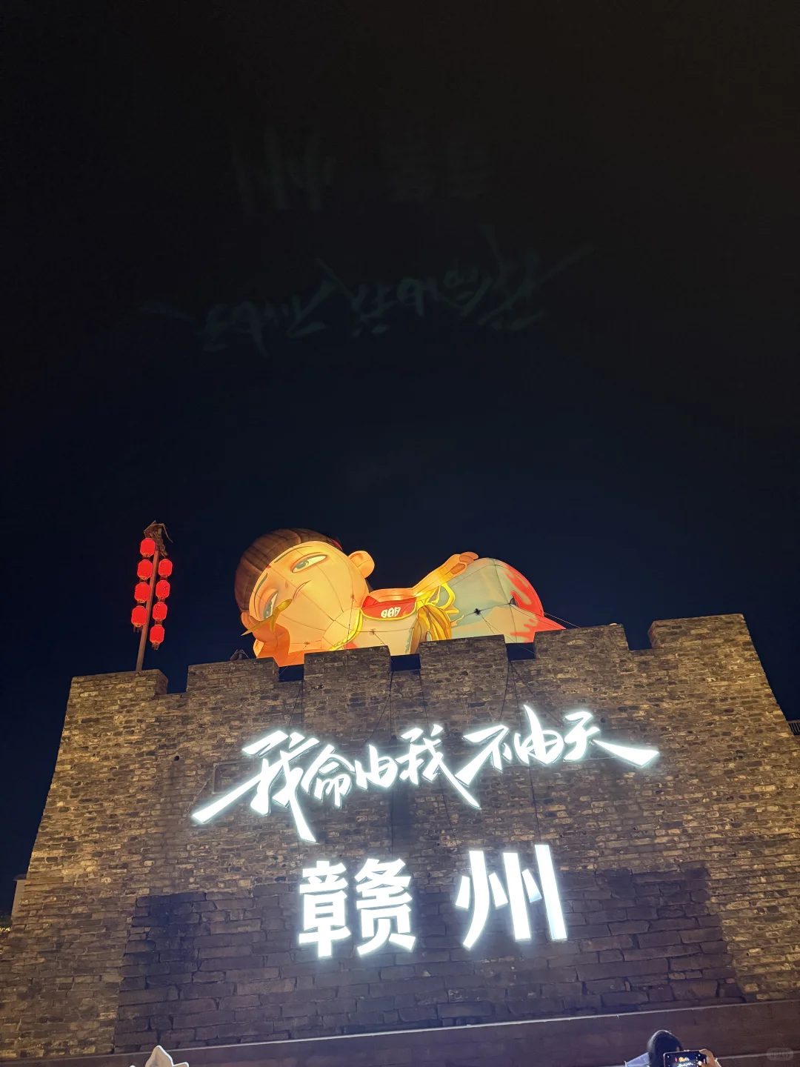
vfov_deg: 71.6
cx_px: 400
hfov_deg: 56.8
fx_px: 740
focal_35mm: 24
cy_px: 534
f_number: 1.78
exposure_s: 1/33
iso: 640
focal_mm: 6.76
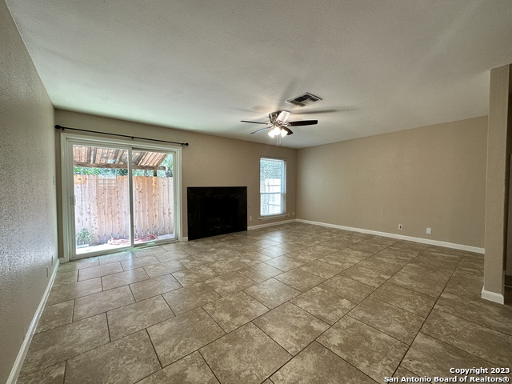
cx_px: 256
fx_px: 207
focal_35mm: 14
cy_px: 192
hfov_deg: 102.1
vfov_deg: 85.7
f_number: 2.2
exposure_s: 1/120
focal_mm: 2.22
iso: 125
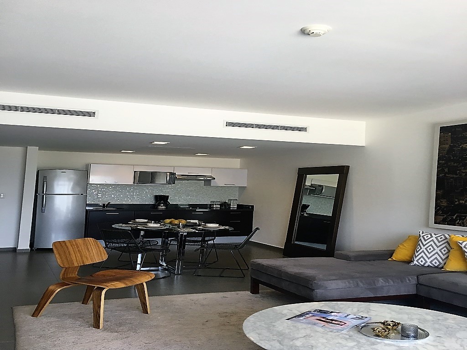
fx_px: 391
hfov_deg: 61.7
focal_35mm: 29
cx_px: 234
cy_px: 175
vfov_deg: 48.2
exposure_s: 1/30
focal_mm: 4.15
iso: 40
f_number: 2.2
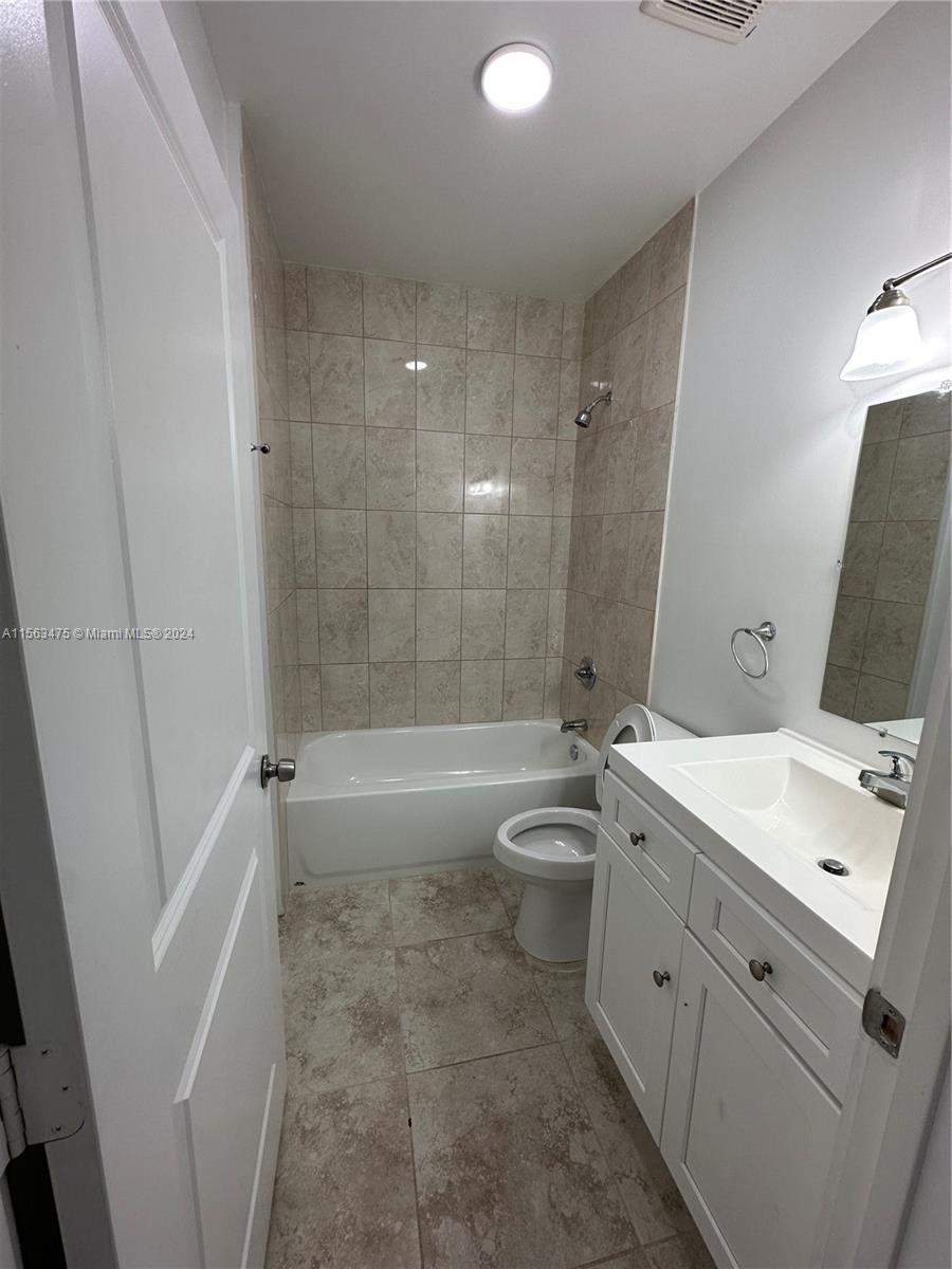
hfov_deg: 85.7
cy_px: 634
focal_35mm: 14
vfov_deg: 102.1
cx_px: 476
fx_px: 513
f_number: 2.2
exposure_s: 1/120
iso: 80
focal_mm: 2.22
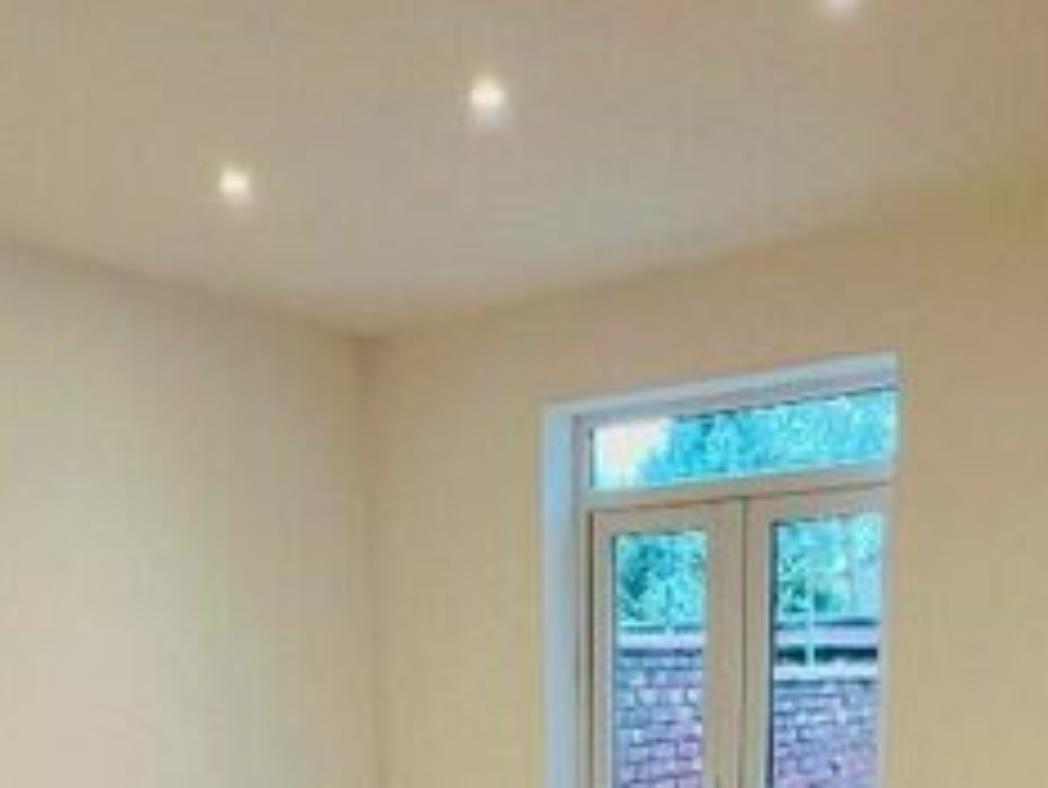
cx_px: 549
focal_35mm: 39
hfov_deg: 47.8
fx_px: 1181
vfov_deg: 32.3
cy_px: 876
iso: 100
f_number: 1.8
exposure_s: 1/100
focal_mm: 1.57
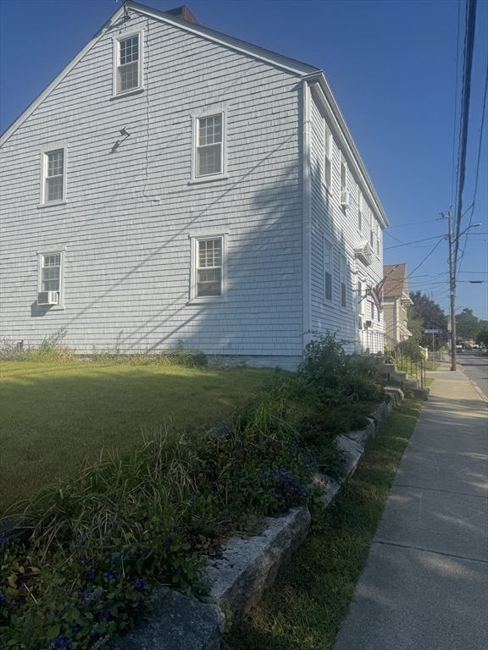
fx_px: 451
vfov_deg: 71.6
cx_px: 244
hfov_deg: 56.8
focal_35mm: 24
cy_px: 325
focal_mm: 6.76
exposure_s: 1/5348
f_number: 1.78
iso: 80
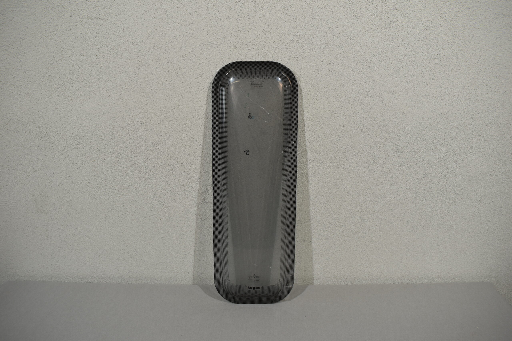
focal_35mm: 27
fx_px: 384
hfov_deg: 67.4
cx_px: 256
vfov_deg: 47.9
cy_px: 170
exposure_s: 1/125
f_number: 5.6
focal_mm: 18
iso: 320
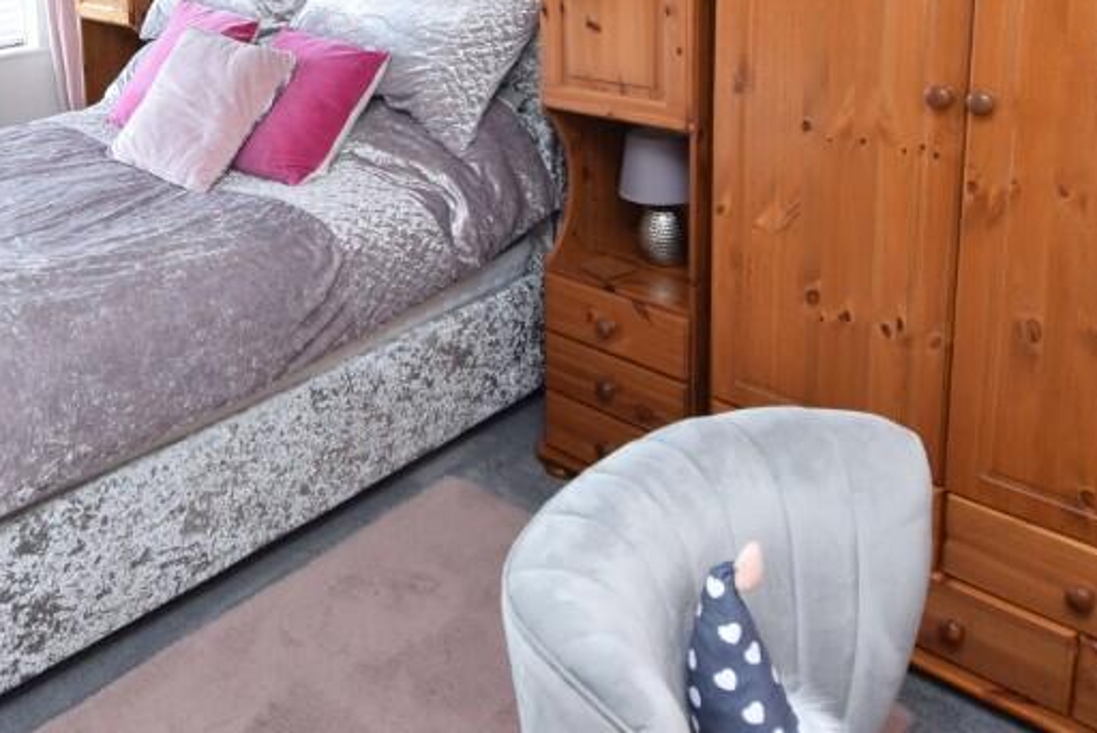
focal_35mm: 36
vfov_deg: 34.1
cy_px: 26
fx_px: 1098
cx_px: 255
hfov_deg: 50.6
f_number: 4.5
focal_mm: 12
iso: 400
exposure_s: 1/80
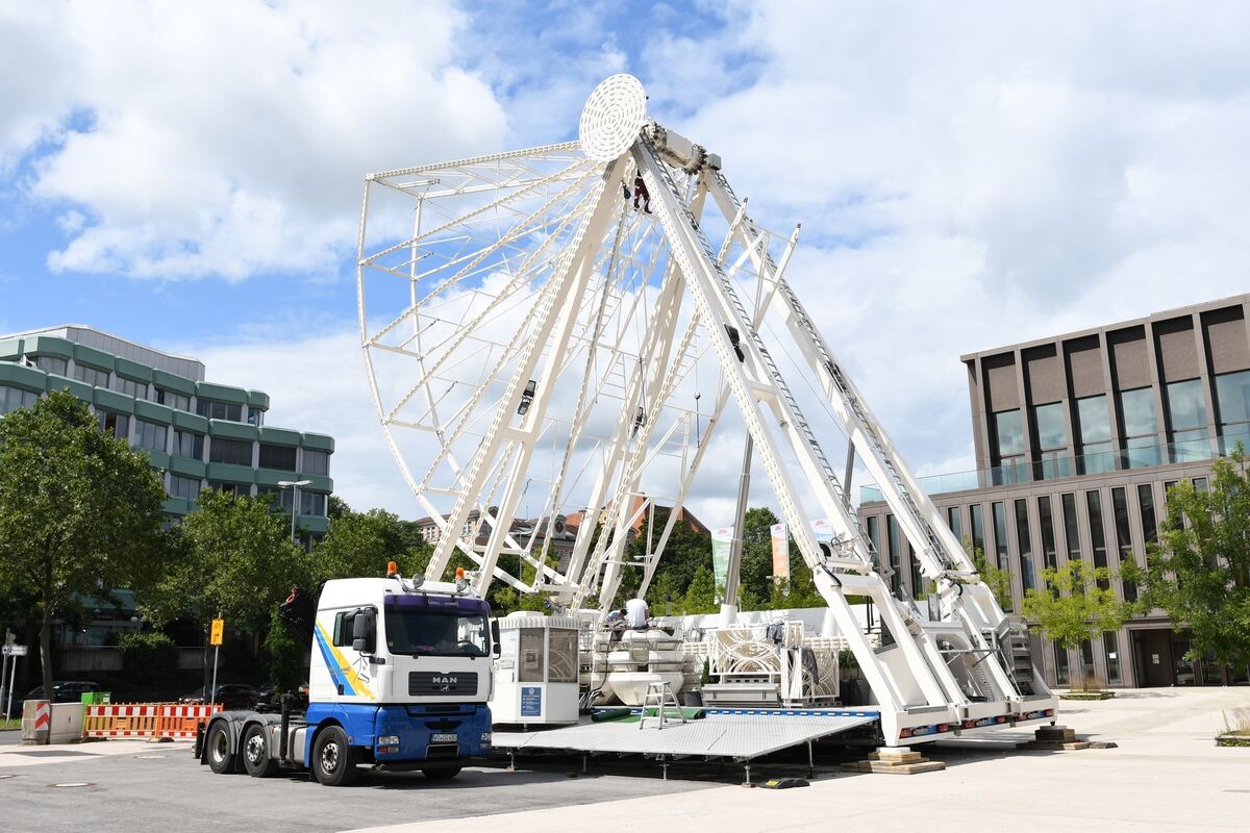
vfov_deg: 43.6
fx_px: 1042
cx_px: 625
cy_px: 416
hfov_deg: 61.9
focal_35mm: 30
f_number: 6.3
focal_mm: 20
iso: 200
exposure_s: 1/1000
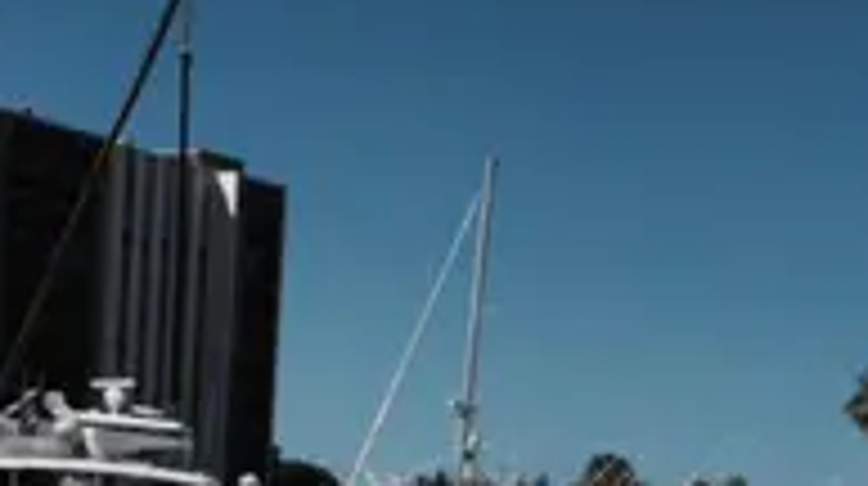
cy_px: 742
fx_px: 2414
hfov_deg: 20.0
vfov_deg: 11.0
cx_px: 787
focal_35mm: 105
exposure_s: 1/7937
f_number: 2.2
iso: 32
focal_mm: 4.15
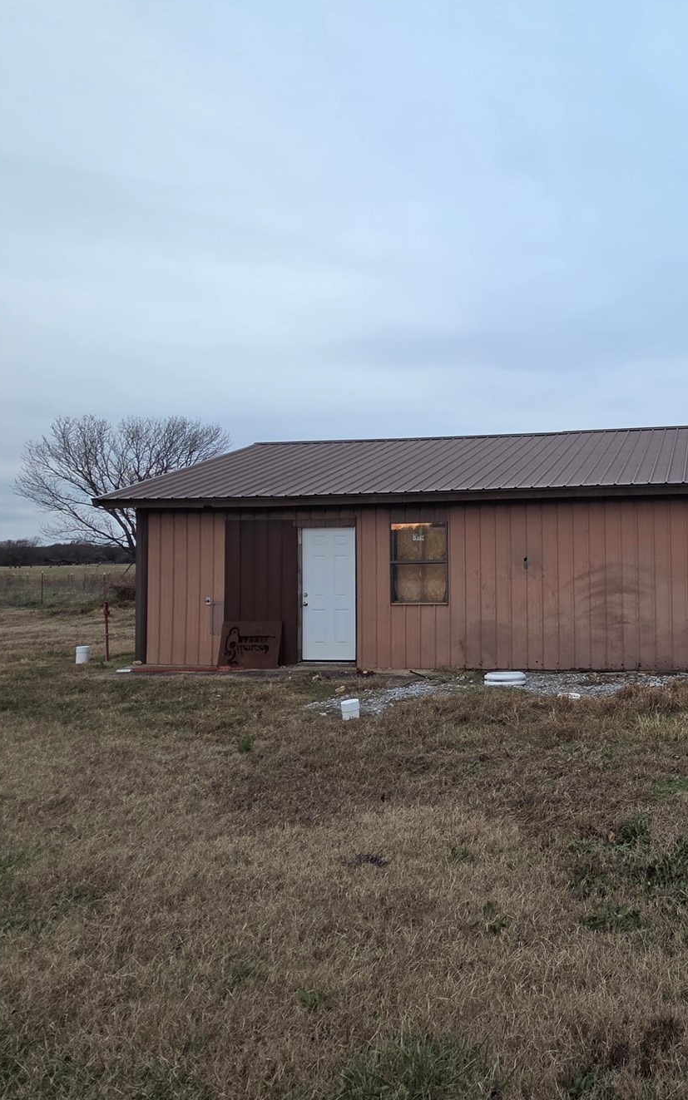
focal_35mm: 20
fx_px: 600
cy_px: 535
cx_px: 615
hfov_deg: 52.7
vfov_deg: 85.0
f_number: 2.2
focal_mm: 2.2
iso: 250
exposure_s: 1/359
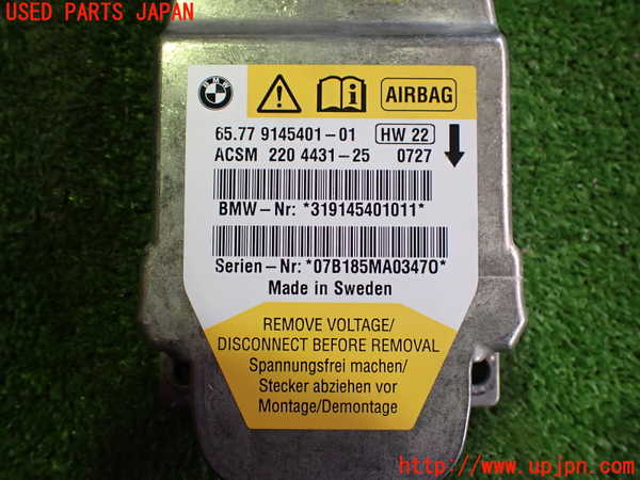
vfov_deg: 46.8
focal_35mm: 30
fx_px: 555
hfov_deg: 60.0
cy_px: 240
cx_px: 320
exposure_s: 1/125
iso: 500
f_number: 2.3
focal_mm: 5.4
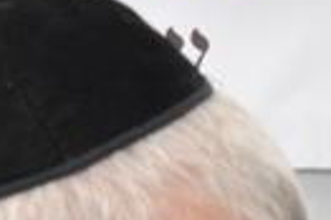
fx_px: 1938
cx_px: 755
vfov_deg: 5.7
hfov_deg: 8.9
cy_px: 824
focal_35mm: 211
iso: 200
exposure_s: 1/160
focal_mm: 18
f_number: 6.3
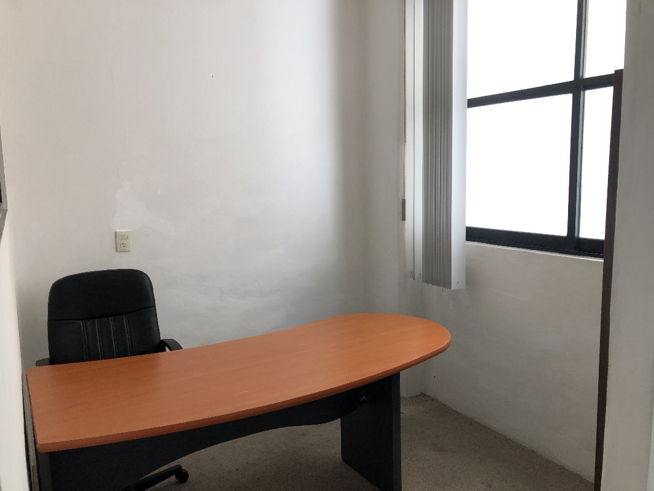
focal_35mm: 28
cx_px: 327
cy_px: 246
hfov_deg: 63.4
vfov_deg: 49.8
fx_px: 529
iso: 25
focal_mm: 3.99
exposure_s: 1/40
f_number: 1.8
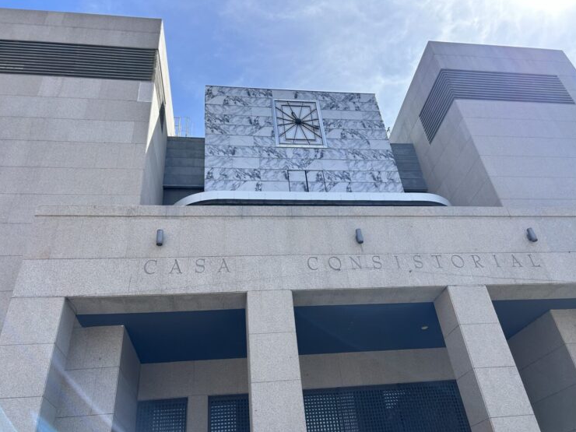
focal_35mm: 27
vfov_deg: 51.3
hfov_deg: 65.3
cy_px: 222
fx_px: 449
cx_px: 298
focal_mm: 5.7
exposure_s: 1/2632
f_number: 1.5
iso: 50
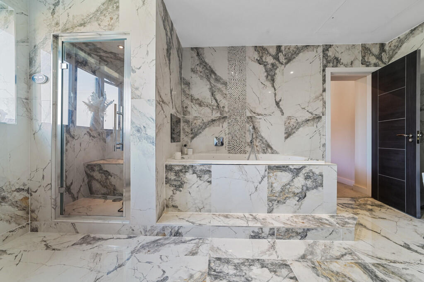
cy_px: 141
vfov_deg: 81.1
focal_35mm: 14
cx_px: 212
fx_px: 165
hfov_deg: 104.3
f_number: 8
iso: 400
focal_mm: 14
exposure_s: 1/4
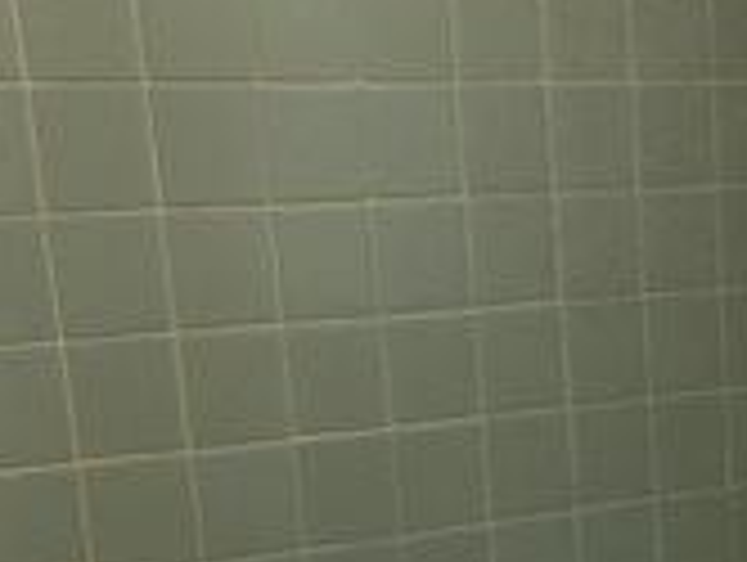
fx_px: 2161
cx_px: 824
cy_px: 881
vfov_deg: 13.8
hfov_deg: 18.8
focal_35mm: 100
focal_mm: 5.1
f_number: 1.6
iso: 80
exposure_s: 1/120
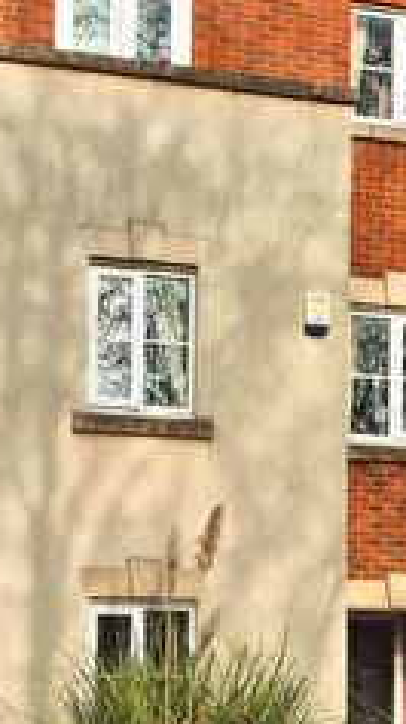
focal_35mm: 74
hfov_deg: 16.2
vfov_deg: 28.6
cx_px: 90
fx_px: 1419
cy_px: 408
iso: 25
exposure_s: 1/1372
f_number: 1.8
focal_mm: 5.4
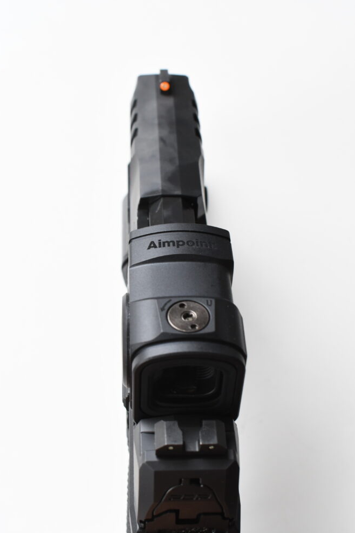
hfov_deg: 25.1
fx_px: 798
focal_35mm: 54
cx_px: 172
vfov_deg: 36.9
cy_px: 258
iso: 1250
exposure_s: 1/30
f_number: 13
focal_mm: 35
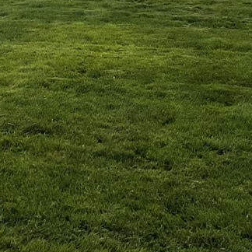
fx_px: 667
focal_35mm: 81
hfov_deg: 21.2
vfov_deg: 19.2
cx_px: 63
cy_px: -103
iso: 16
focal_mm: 3
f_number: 1.8
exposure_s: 1/3125
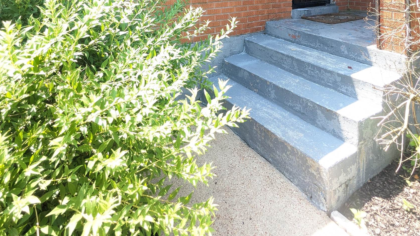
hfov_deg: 76.3
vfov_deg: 38.2
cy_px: -33
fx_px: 267
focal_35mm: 24
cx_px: 214
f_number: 2.2
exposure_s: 1/120
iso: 66
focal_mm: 2.35
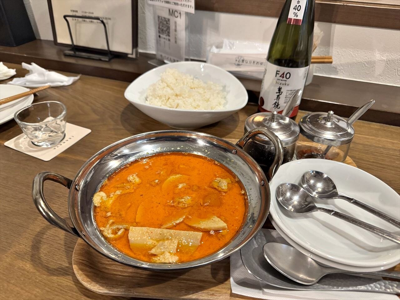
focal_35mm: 24
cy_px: 150
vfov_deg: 56.8
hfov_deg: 71.6
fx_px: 277
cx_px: 200
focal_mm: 6.8
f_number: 1.8
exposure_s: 1/50
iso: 800
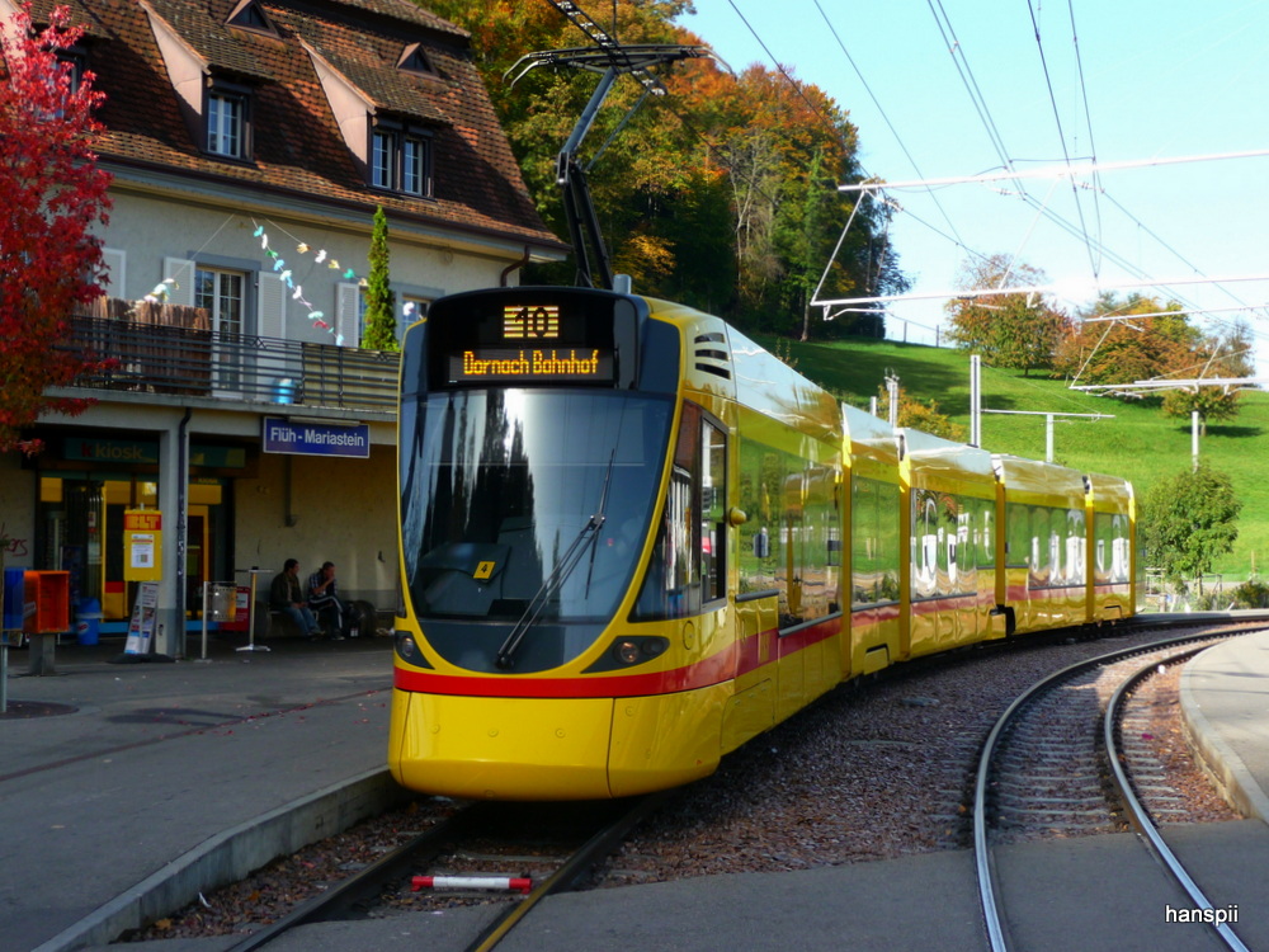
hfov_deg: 38.2
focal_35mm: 50
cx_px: 634
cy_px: 476
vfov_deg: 29.1
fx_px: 1833
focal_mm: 8.5
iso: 100
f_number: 4.2
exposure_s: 1/200
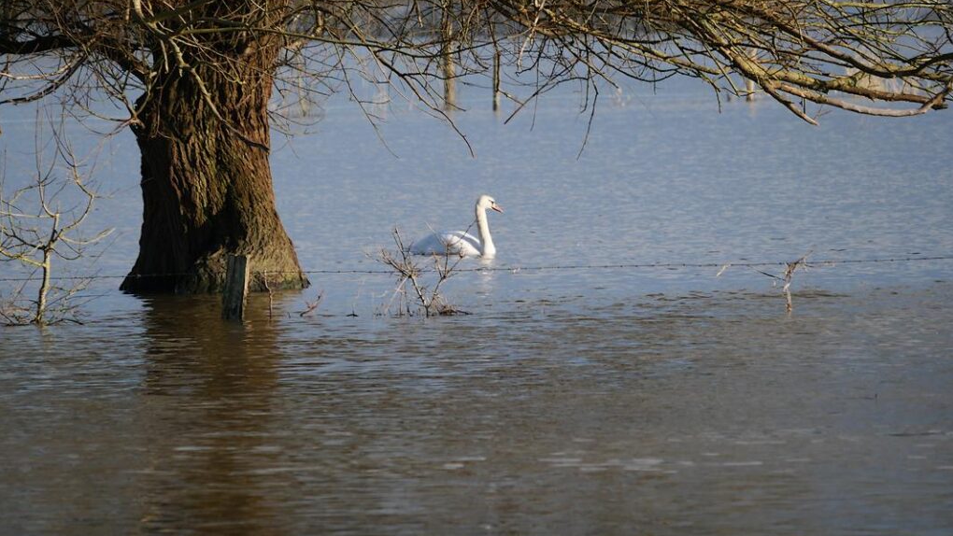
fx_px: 13597
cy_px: 185
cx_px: 477
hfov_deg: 4.0
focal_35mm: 538
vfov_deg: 2.3
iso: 200
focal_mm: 246
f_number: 5.3
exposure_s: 1/640
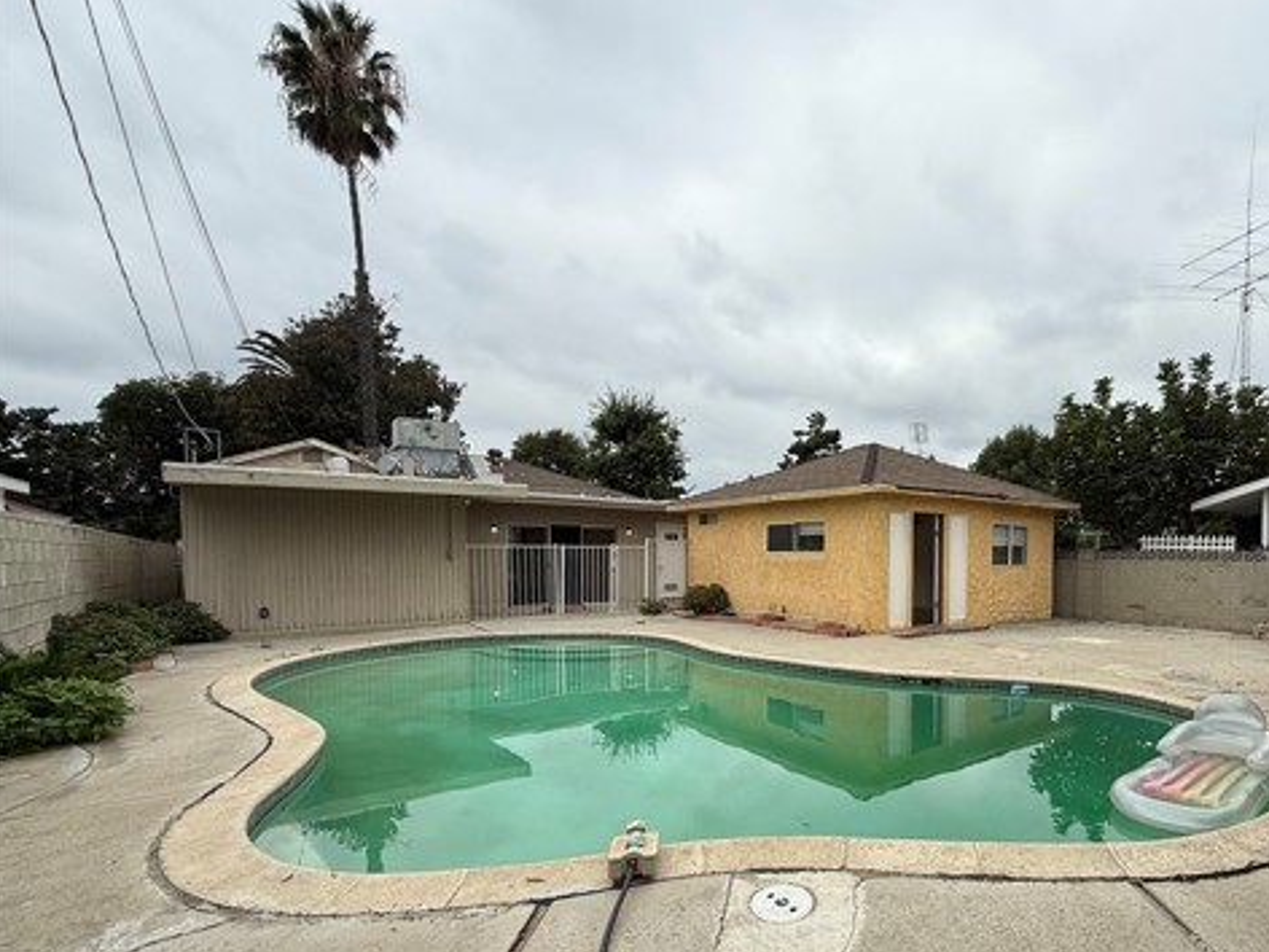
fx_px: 697
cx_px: 855
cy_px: 576
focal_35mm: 19
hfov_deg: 81.6
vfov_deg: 67.9
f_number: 2.2
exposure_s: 1/1961
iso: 50
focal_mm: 2.22
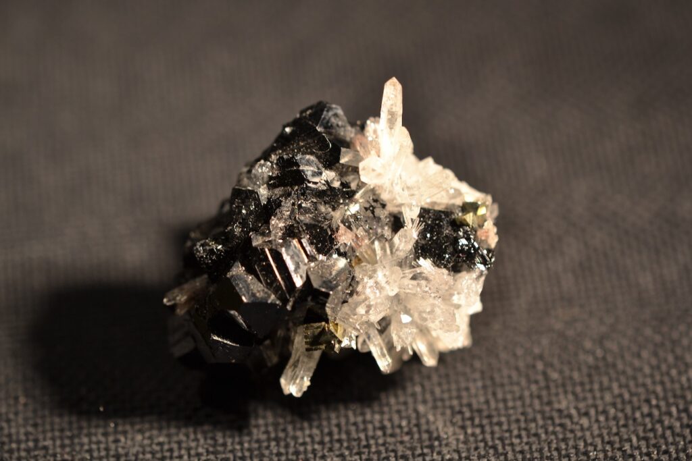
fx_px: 2451
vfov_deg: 10.8
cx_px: 346
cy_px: 230
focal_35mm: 128
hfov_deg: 16.1
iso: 100
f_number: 6.3
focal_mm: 85
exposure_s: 1/10
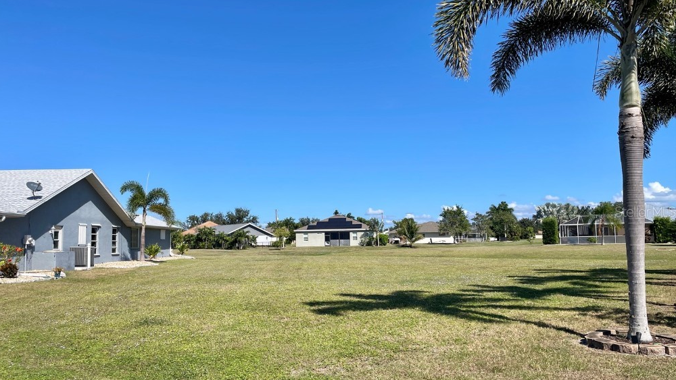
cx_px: 333
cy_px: 211
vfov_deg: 40.2
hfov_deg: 66.1
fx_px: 520
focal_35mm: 29
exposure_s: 1/4292
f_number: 1.6
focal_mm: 4.2
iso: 32
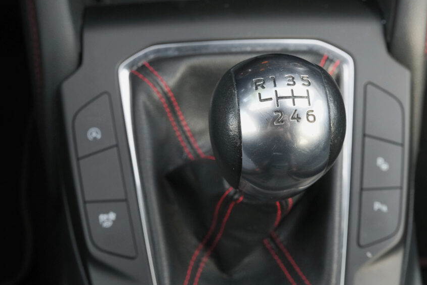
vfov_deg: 23.8
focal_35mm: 57
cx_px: 218
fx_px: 676
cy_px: 117
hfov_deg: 35.0
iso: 2000
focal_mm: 31.4
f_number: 9
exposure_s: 1/100
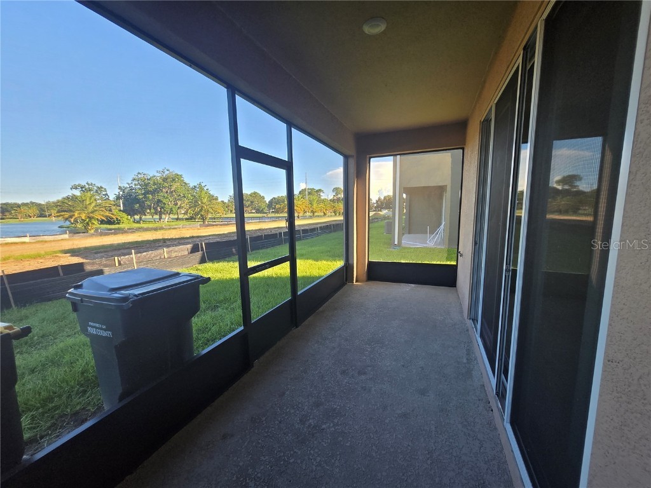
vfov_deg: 89.9
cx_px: 326
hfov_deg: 106.2
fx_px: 244
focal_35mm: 13
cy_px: 244
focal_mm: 1.7
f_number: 2.2
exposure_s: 1/120
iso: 25
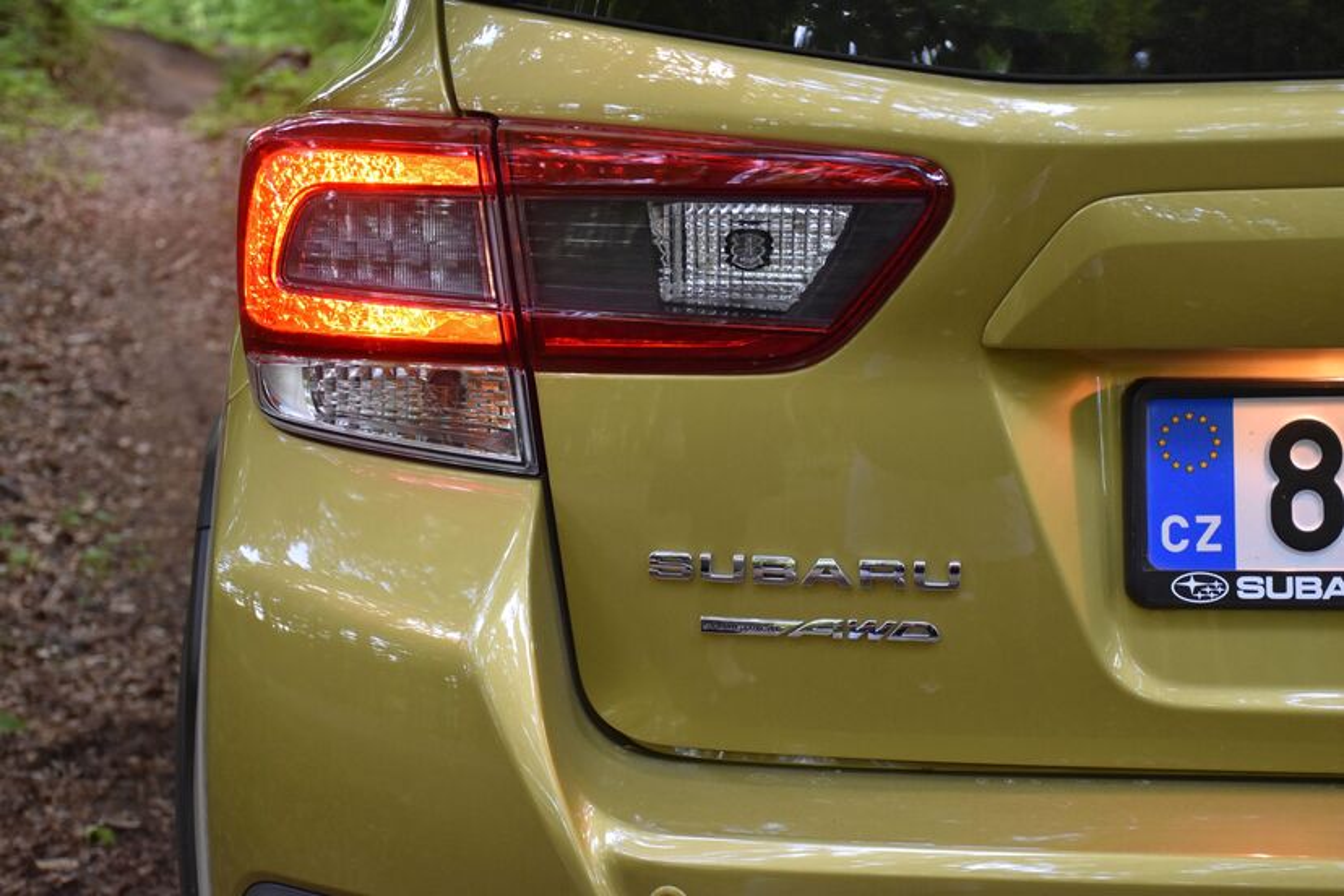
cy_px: 448
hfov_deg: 35.1
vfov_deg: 23.8
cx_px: 672
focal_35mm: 57
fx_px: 2128
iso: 1100
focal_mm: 38
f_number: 4.2
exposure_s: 1/60
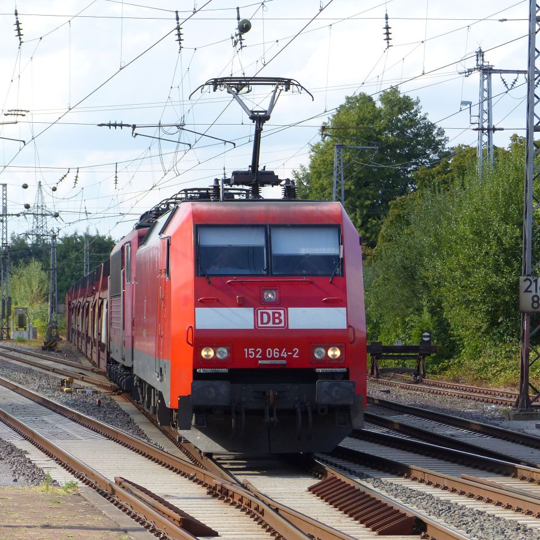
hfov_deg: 9.0
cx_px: 324
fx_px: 3442
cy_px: 270
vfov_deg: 9.0
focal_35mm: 195
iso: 100
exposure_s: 1/640
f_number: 3.2
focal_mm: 29.6
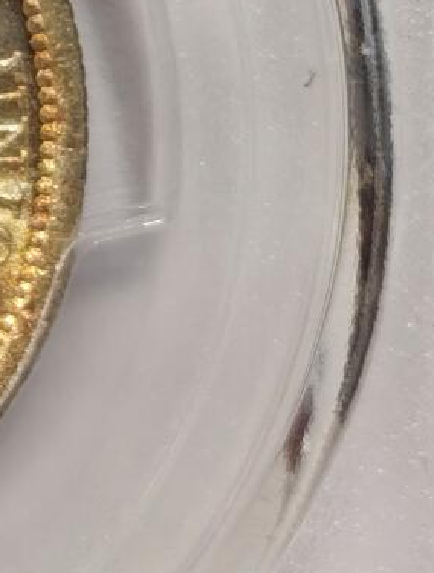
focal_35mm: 259
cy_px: -254
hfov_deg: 5.7
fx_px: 4303
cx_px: -410
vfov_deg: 7.5
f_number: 16
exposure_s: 1/100
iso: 100
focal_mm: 5.56
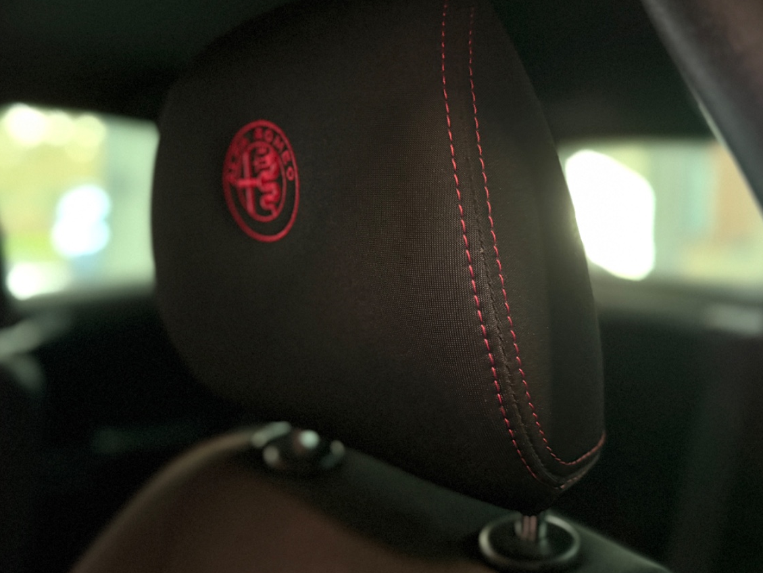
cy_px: 216
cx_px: 262
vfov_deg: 41.5
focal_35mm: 34
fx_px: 750
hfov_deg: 53.0
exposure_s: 1/33
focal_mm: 6.76
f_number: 1.78
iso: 1000
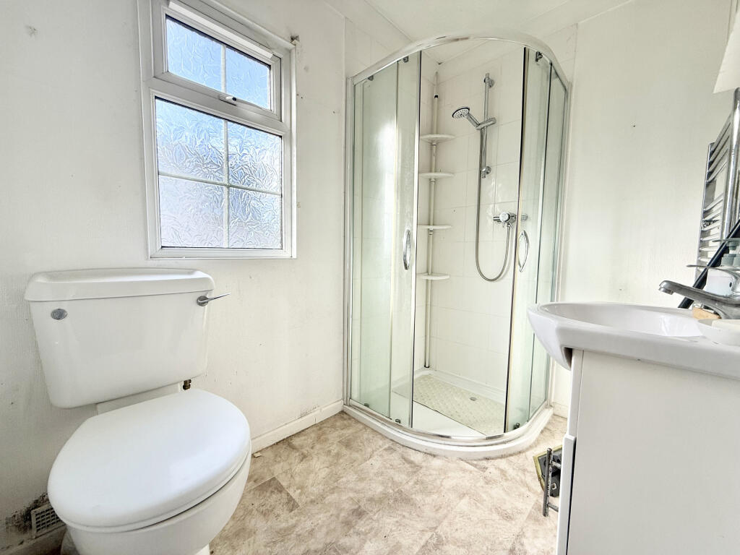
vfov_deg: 85.7
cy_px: 278
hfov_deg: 102.1
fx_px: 299
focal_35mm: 14
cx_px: 370
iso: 64
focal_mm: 2.22
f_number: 2.2
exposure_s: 1/163
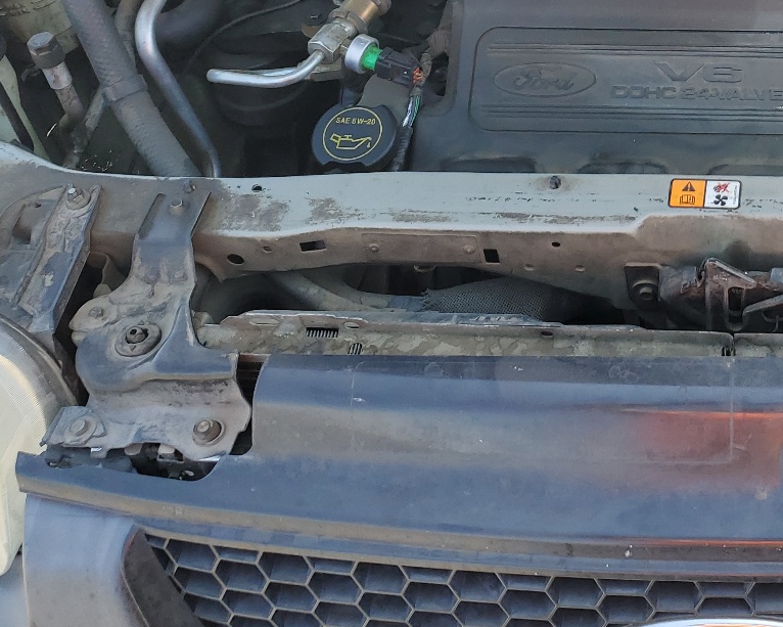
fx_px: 1228
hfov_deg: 32.6
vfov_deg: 27.3
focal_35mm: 53
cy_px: 30
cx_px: 780
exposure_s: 1/500
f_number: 1.5
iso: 50
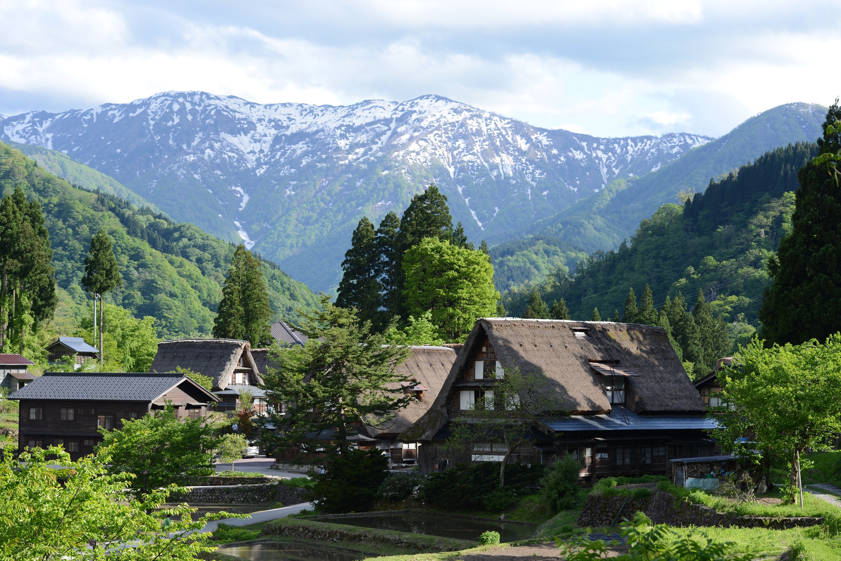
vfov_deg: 16.7
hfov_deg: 24.8
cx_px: 420
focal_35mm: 82
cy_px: 280
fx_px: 1916
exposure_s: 1/250
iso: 100
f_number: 5
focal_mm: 82
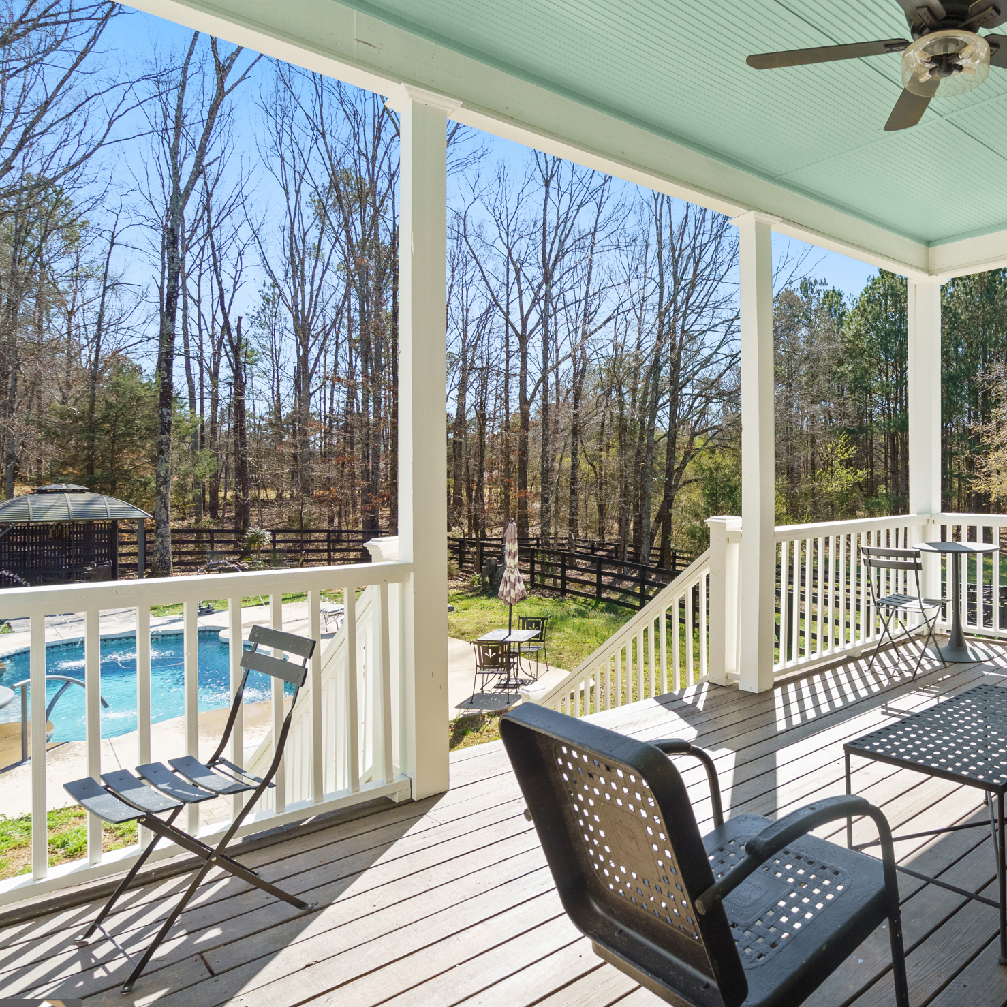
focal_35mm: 23
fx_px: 757
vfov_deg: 67.2
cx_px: 764
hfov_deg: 63.1
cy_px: 487
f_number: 6.3
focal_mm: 16
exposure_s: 1/400
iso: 1250
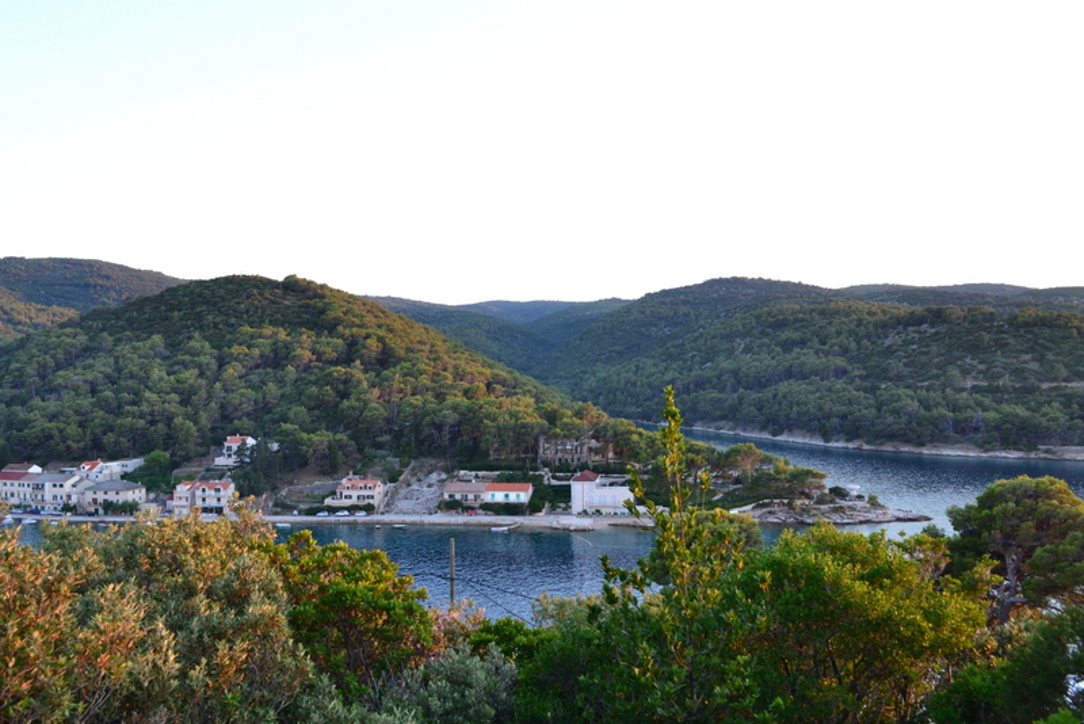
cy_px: 362
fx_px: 994
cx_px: 542
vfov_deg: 40.0
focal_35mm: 33
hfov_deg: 57.2
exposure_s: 1/50
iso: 400
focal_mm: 22
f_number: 8
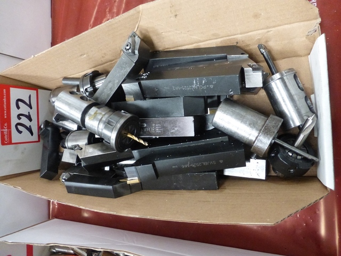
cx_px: 170
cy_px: 128
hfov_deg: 71.6
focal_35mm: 24
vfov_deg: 56.8
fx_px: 236
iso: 800
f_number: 3.3
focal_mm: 4.3
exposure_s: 1/60
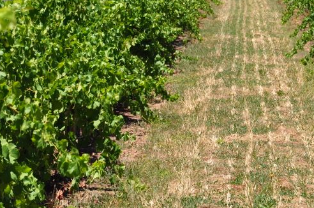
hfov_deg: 6.3
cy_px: 63
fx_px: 2856
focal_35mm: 328
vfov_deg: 4.2
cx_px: 266
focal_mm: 105
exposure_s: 1/320
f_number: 10
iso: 200
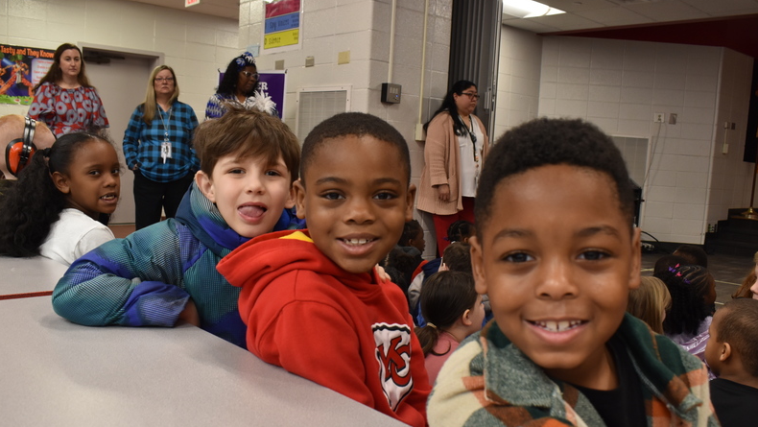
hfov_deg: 56.6
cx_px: 381
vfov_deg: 33.7
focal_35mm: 35
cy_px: 249
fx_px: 704
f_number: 7.1
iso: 800
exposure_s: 1/30
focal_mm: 22
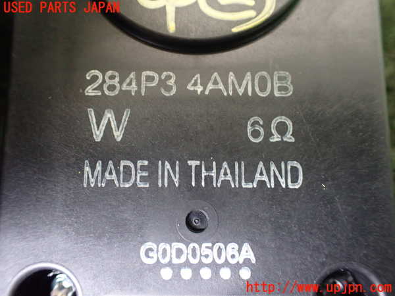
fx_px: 342
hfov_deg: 60.0
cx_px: 198
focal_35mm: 30
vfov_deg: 46.8
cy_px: 148
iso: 800
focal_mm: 5.4
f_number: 2.3
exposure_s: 1/30
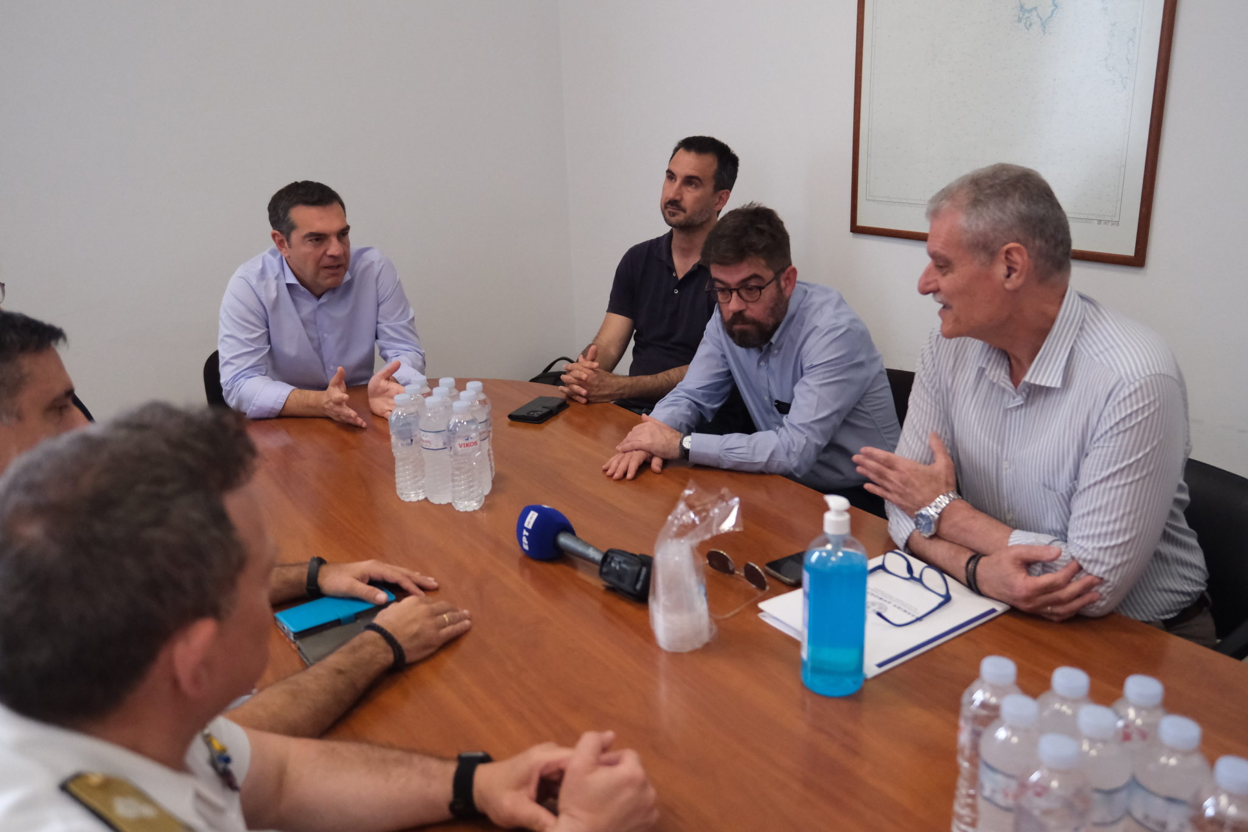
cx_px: 624
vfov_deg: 61.9
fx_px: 693
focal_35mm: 20
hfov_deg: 84.0
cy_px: 416
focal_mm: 13
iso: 2500
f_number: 1.4
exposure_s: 1/1000
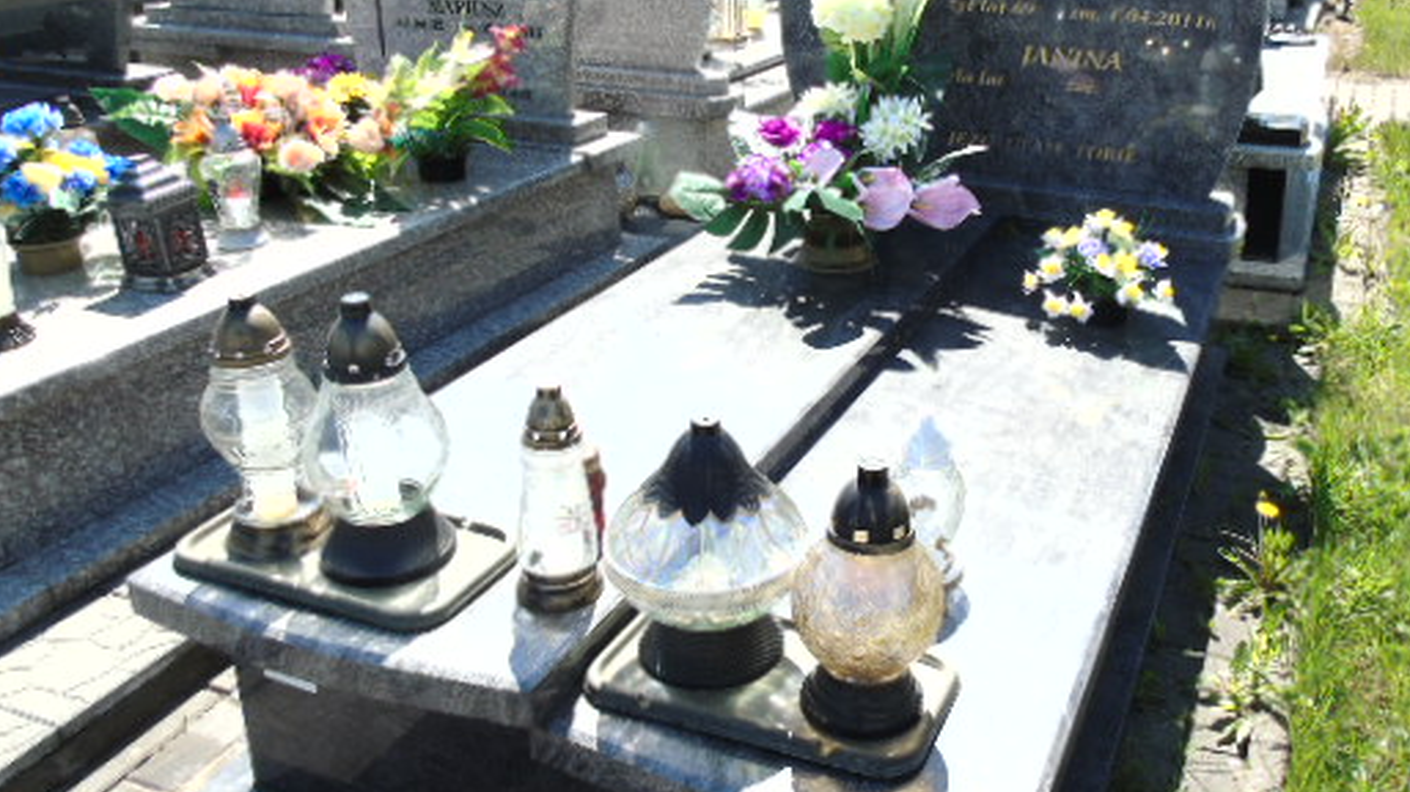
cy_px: 341
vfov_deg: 34.5
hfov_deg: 57.5
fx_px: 1271
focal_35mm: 34
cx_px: 858
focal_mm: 4.4
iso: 80
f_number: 3.4
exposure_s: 1/400
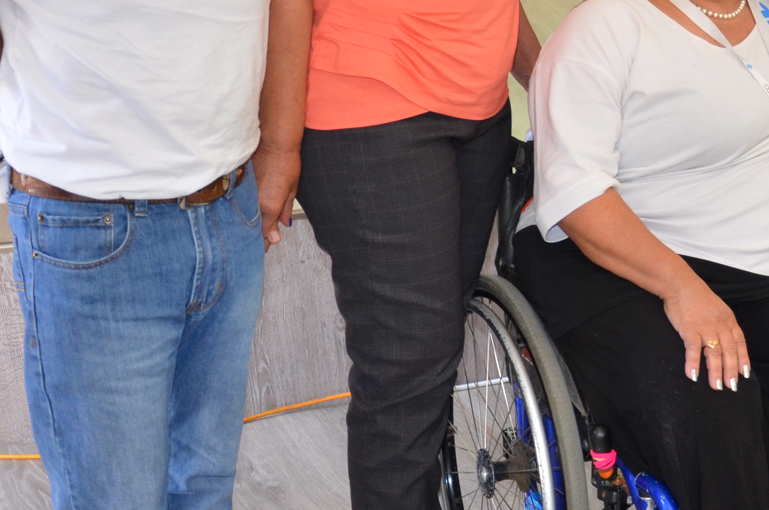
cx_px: 764
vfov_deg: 14.8
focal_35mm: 91
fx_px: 1949
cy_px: 83
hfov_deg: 21.5
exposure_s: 1/60
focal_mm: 21
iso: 720
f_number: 3.8
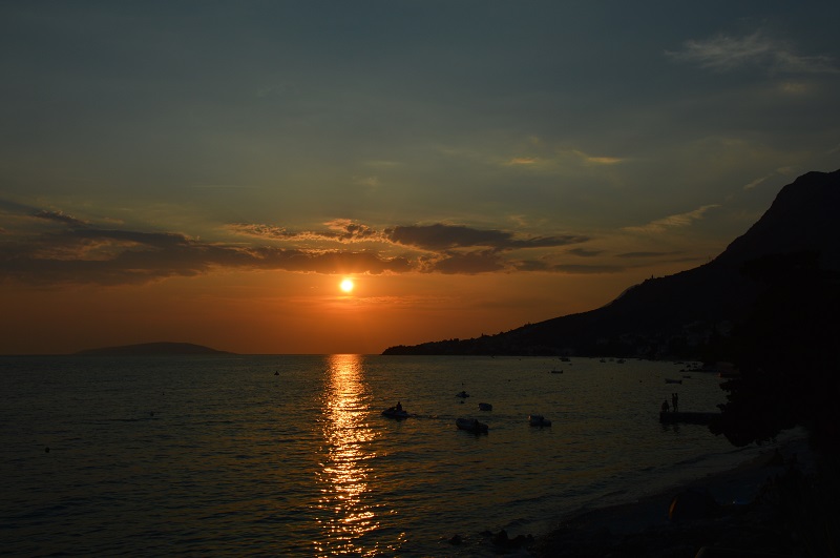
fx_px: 839
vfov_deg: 36.8
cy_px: 279
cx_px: 420
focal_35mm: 36
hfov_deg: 53.2
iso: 100
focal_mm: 24
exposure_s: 1/640
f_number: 13
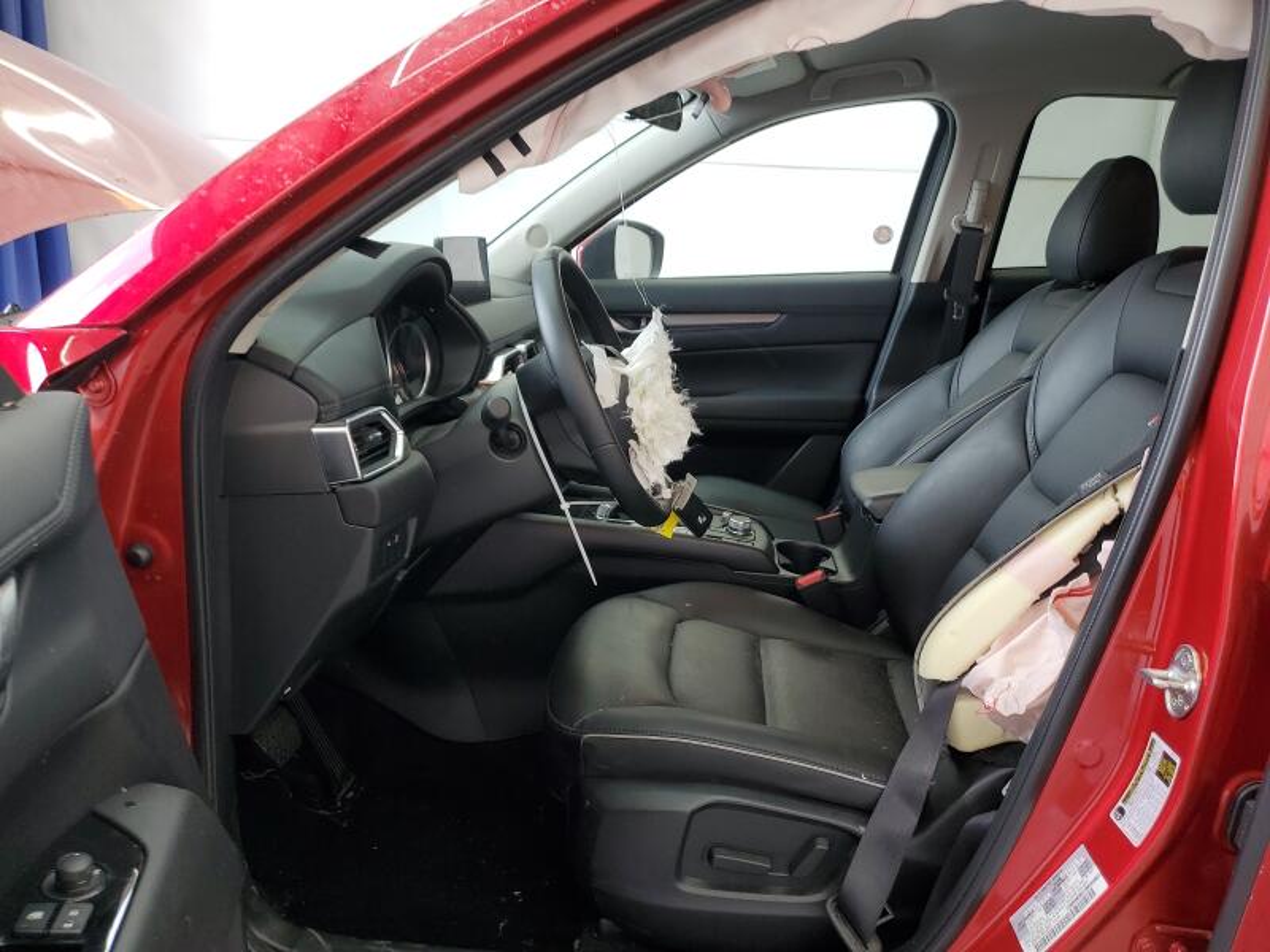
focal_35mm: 26
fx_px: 954
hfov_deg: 67.3
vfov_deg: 53.1
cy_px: 476
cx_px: 635
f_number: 1.5
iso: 51
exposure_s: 1/60.2
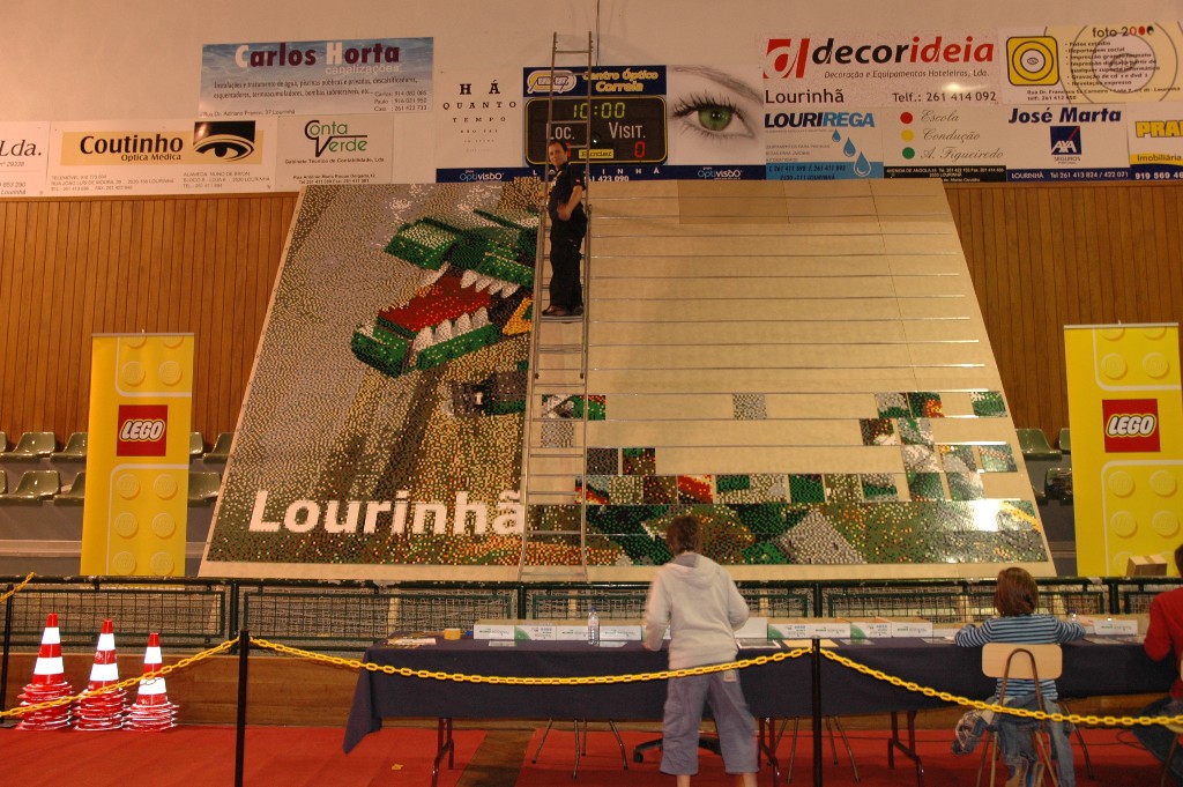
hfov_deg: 57.3
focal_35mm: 33
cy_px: 394
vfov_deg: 39.9
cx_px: 592
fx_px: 1084
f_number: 5
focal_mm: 22
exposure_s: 1/15
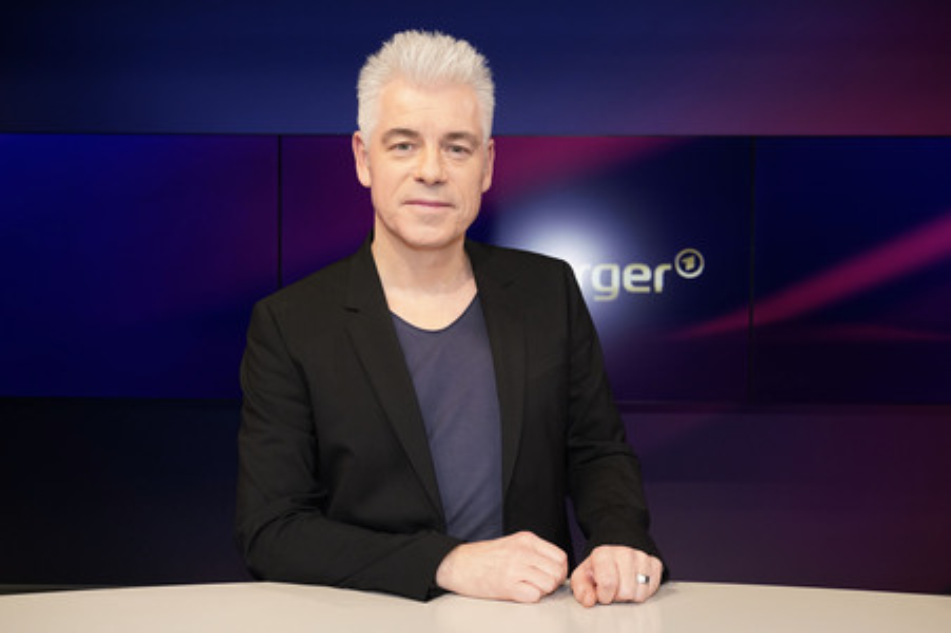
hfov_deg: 49.6
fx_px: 1029
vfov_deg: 34.2
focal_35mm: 39
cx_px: 476
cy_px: 316
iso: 2000
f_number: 5.6
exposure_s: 1/125
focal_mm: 39
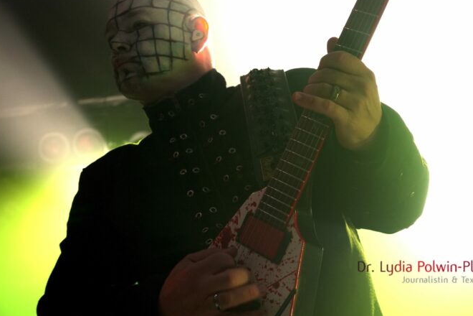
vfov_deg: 19.0
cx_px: 266
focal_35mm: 72
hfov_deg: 28.2
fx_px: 940
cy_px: 163
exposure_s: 1/80
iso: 640
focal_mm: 41
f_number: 4.5
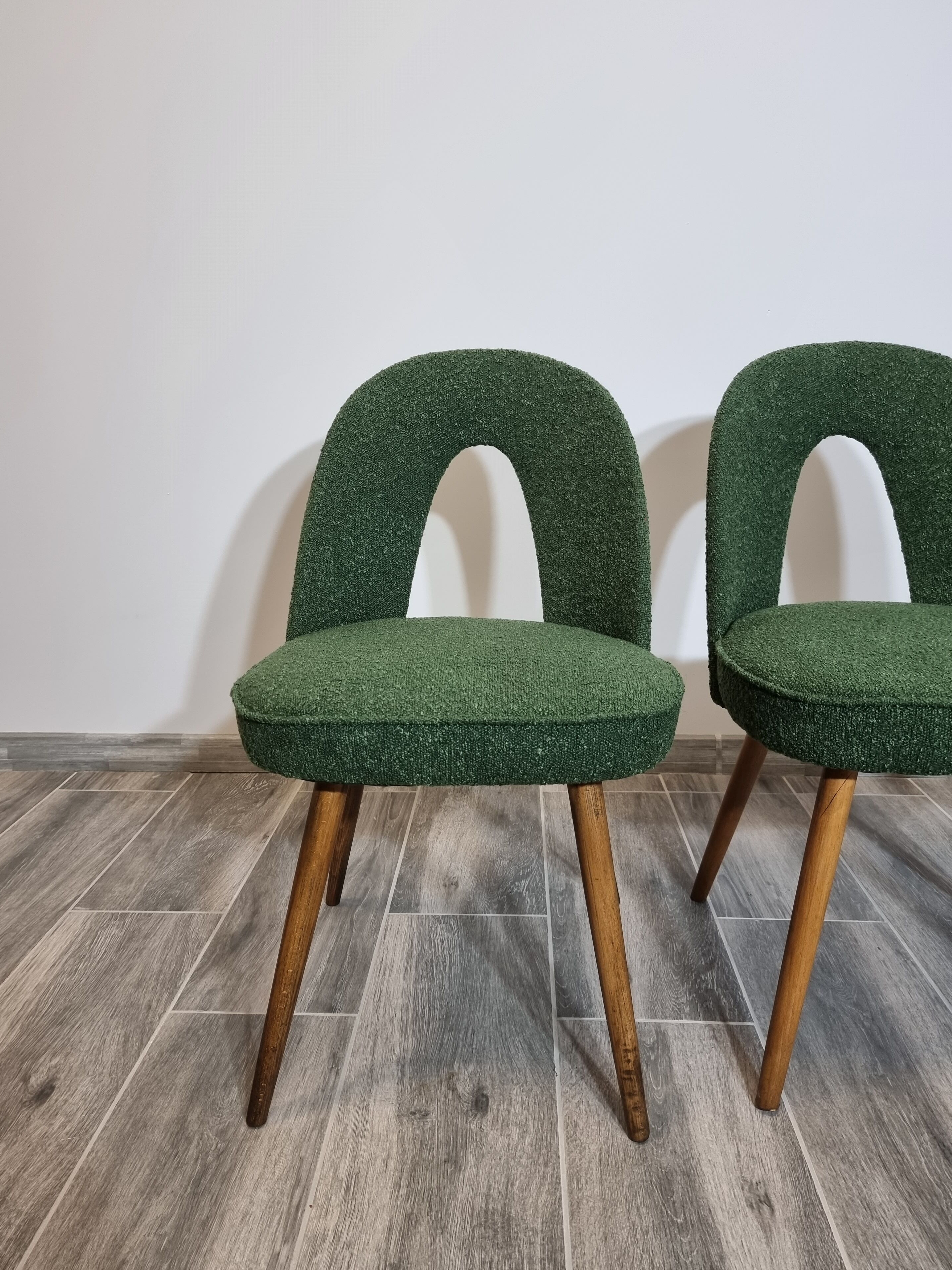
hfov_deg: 54.9
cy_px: 619
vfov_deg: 69.4
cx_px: 478
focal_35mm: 25
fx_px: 917
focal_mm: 6.7
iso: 125
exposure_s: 1/100
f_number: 1.8
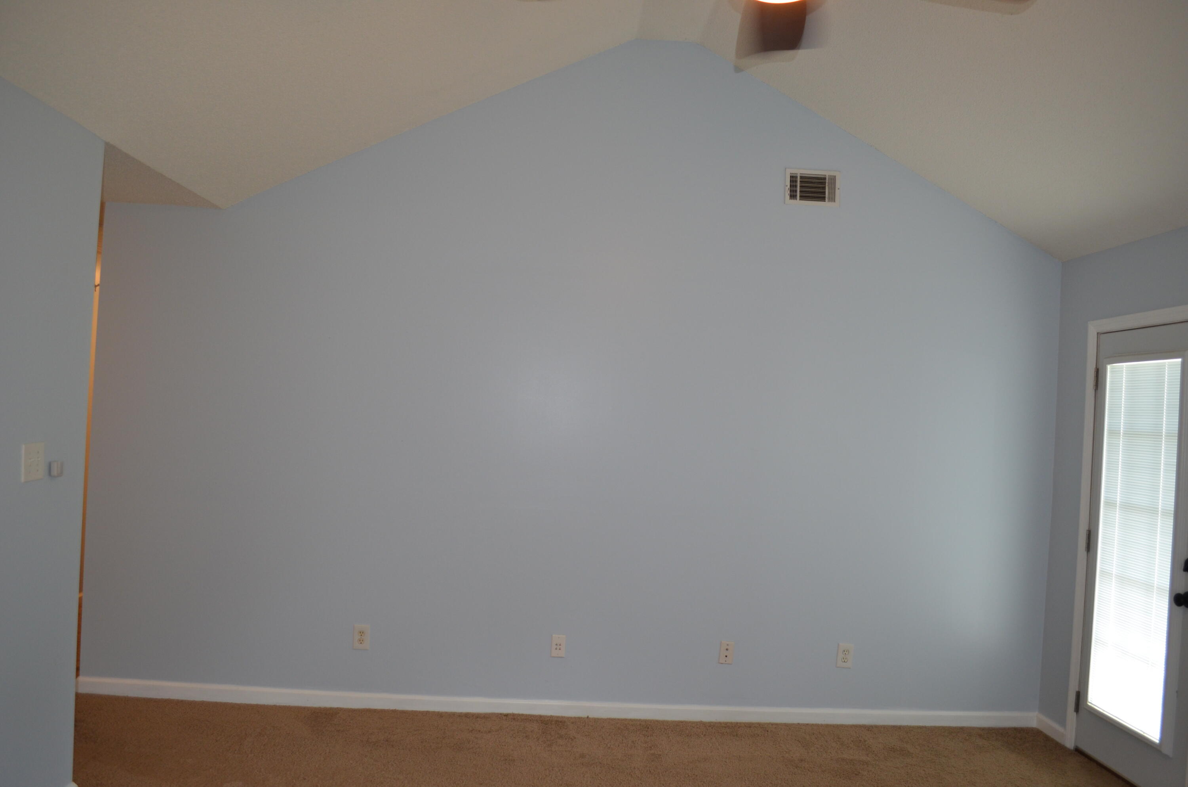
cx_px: 594
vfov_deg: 47.7
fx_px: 889
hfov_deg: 67.5
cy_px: 394
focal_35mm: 27
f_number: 3.5
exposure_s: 1/60
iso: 500
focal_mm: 18
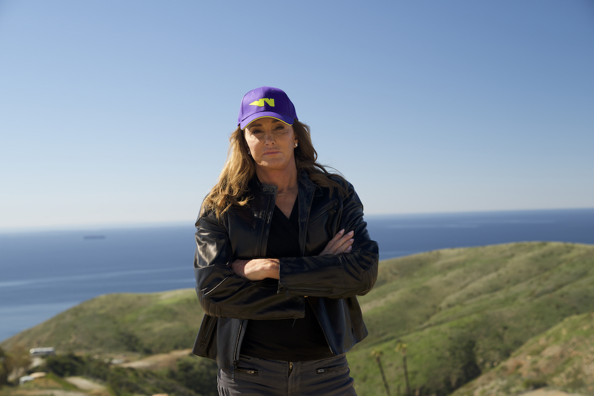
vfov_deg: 25.5
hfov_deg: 37.5
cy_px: 198
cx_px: 297
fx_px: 875
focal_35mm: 53
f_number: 4
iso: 250
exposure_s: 1/160
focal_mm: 53
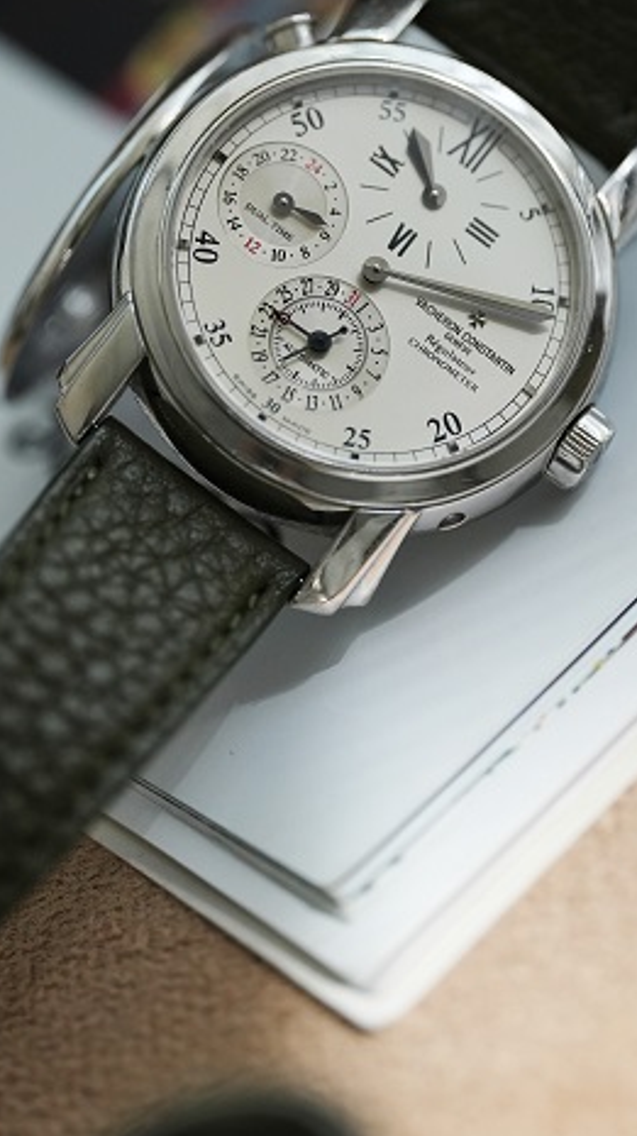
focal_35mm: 166
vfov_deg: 12.9
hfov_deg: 7.3
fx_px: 4993
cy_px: 321
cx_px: 329
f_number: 2.8
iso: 1250
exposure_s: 1/250
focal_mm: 105
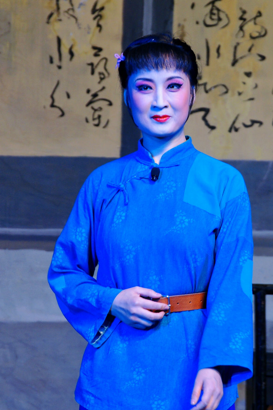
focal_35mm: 450
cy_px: 205
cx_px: 136
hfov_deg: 3.1
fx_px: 5118
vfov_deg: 4.6
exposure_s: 1/30
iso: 250
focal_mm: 300
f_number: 7.1
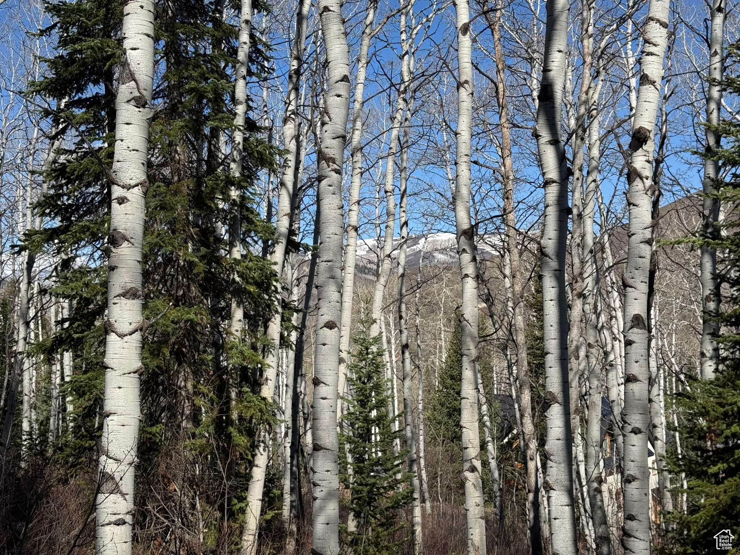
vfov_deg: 30.3
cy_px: 278
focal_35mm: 48
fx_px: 1026
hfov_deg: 39.7
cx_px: 370
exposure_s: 1/4049
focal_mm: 6.76
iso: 64
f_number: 1.78
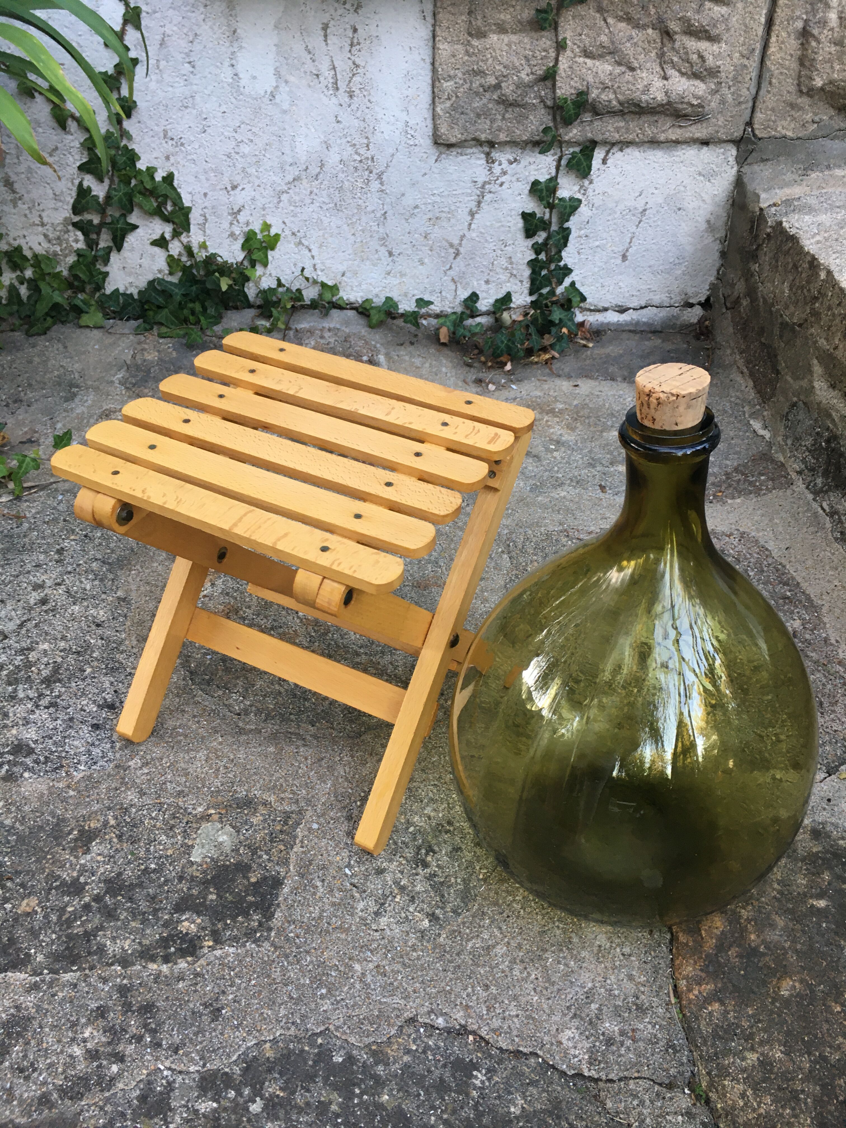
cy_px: 564
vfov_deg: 61.7
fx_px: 945
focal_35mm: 29
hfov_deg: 48.2
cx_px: 423
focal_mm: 4.15
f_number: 2.2
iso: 80
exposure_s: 1/33
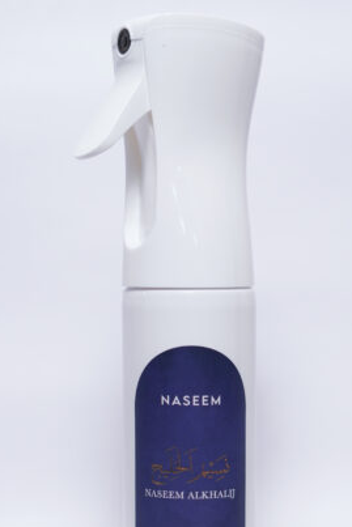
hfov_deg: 17.1
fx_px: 1172
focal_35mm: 80
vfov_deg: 25.2
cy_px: 347
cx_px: 182
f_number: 2.8
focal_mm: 50
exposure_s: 1/200
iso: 800
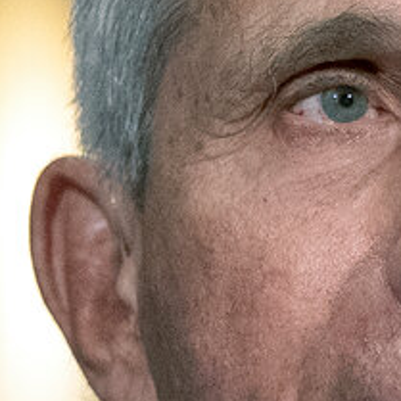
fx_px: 16330
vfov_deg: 1.4
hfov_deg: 1.4
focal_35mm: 1246
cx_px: 798
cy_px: 353
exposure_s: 1/500
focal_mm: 200
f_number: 2.8
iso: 3200
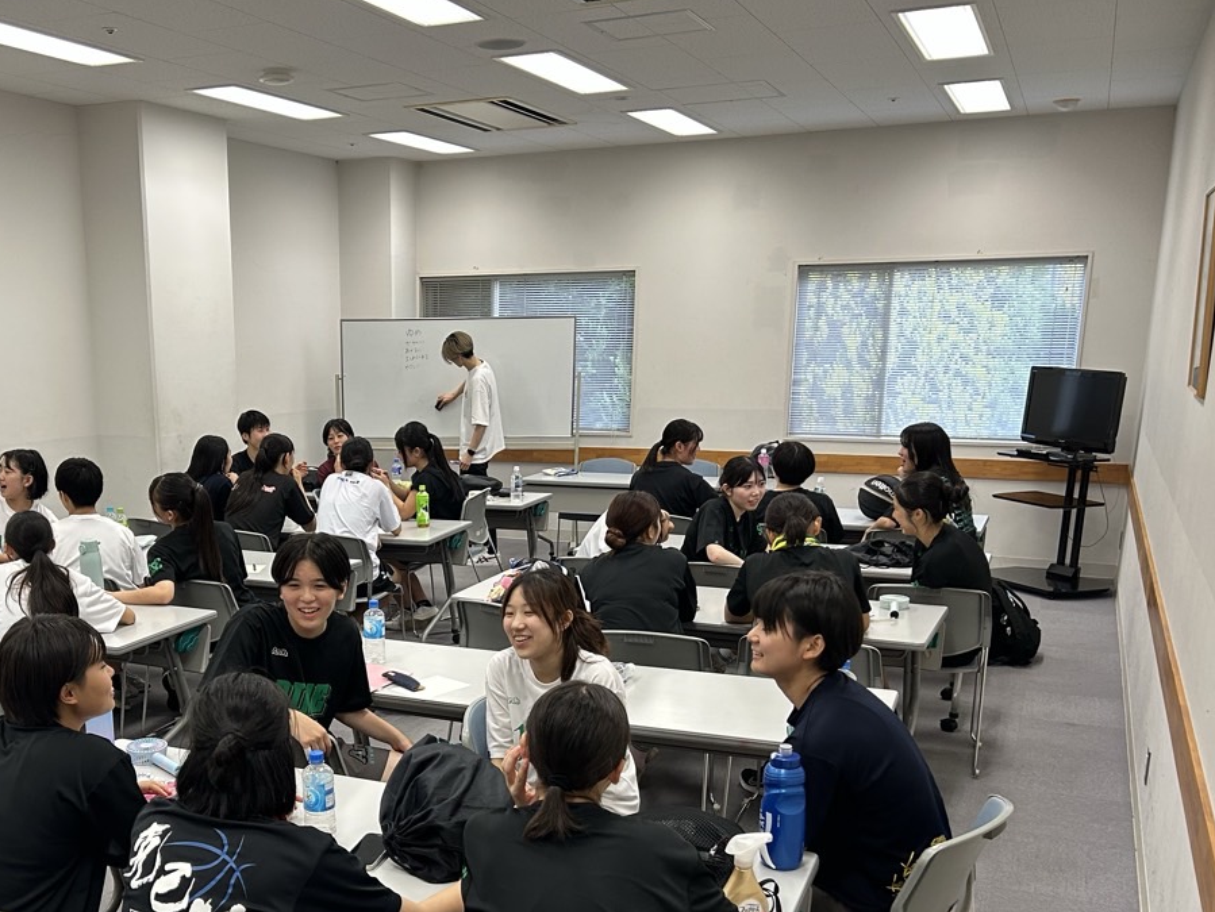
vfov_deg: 38.0
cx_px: 393
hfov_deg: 49.2
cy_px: 642
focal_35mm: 37
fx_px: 1299
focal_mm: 5.7
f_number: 1.5
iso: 125
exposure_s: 1/120
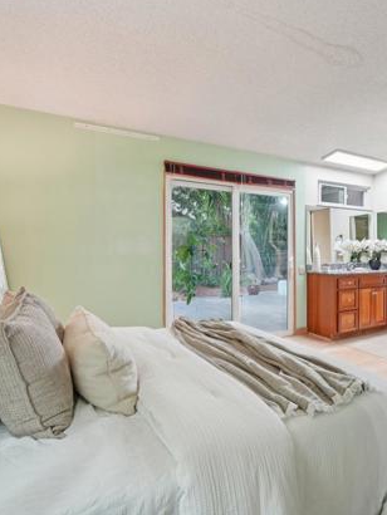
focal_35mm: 21
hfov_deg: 62.0
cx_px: 256
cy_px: 252
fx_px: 313
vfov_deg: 78.9
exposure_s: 1/8
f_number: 8
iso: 800
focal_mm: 14
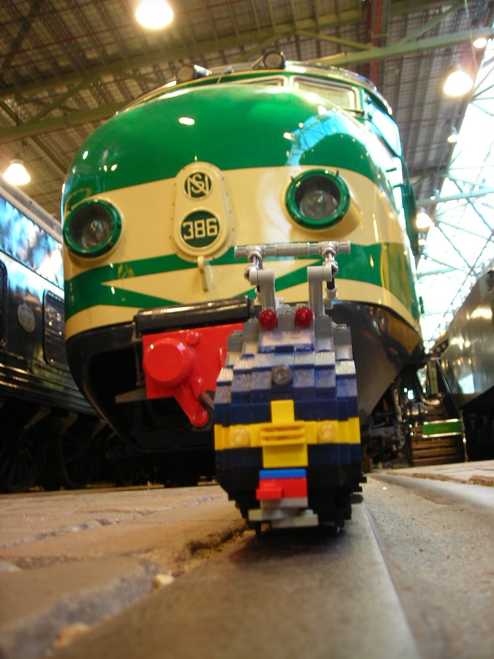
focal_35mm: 38
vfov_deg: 49.0
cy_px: 330
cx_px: 247
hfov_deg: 37.7
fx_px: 723
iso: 67
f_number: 3.2
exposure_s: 1/4.1
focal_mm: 6.3
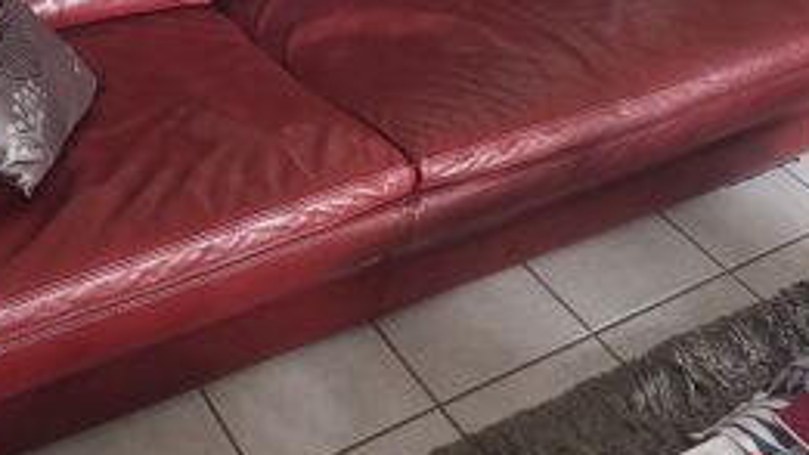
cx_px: 205
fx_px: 1159
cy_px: 59
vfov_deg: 21.8
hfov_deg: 37.6
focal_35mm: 54
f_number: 1.8
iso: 500
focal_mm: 3.95
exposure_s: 1/33.3
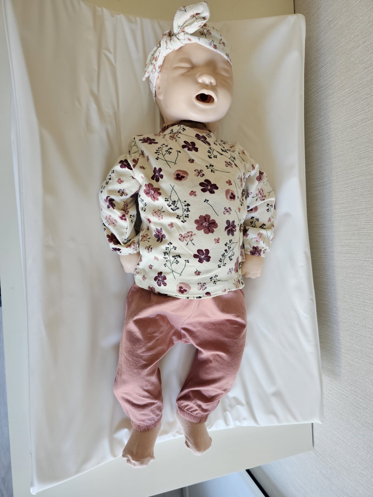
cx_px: 186
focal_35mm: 23
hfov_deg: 58.9
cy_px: 248
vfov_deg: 73.9
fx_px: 330
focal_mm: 6.3
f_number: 1.7
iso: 200
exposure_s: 1/90
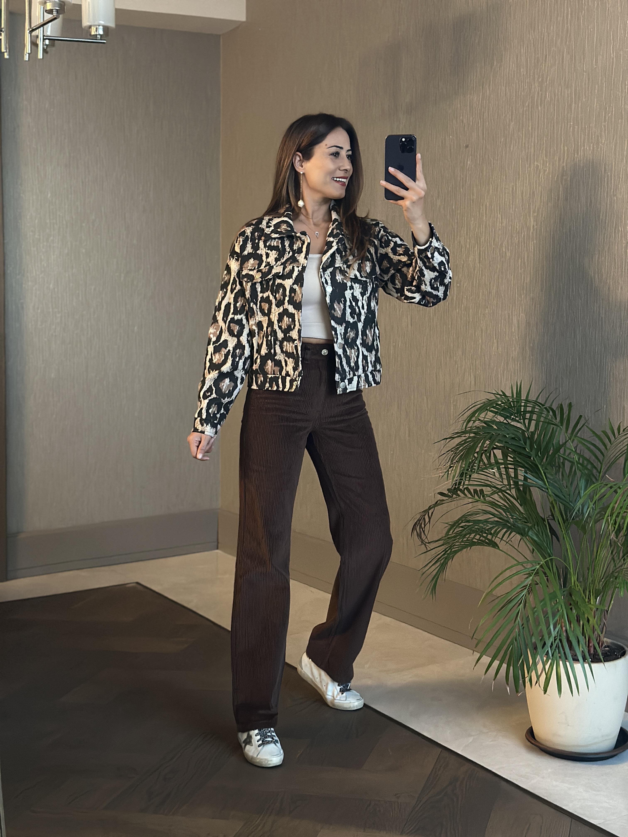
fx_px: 1161
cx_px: 314
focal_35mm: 48
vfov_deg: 39.7
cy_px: 418
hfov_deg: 30.3
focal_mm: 6.86
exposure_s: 1/25
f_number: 1.78
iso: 800
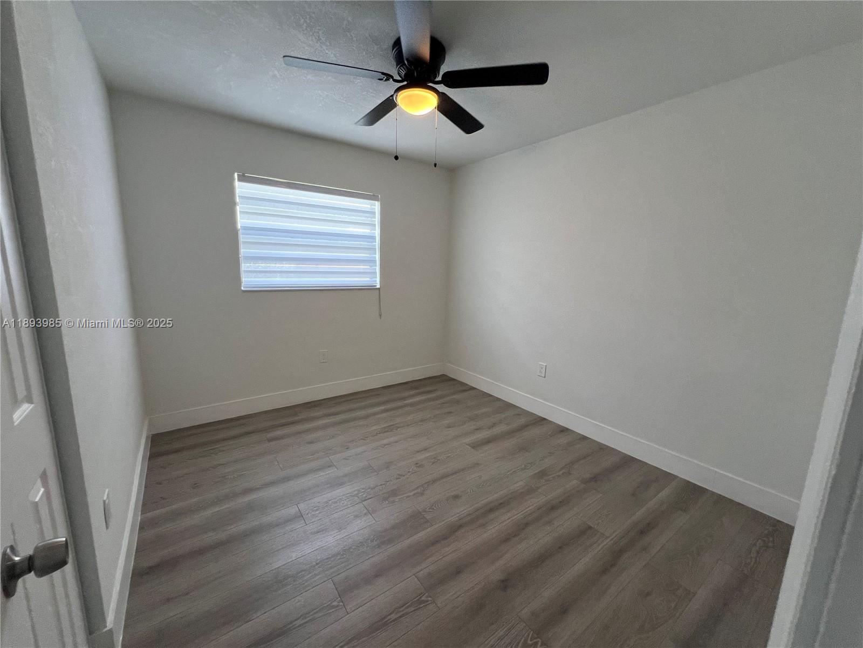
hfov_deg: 106.2
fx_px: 324
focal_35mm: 13
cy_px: 324
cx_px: 432
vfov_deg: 89.9
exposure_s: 1/120
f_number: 1.8
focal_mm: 1.57
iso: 160
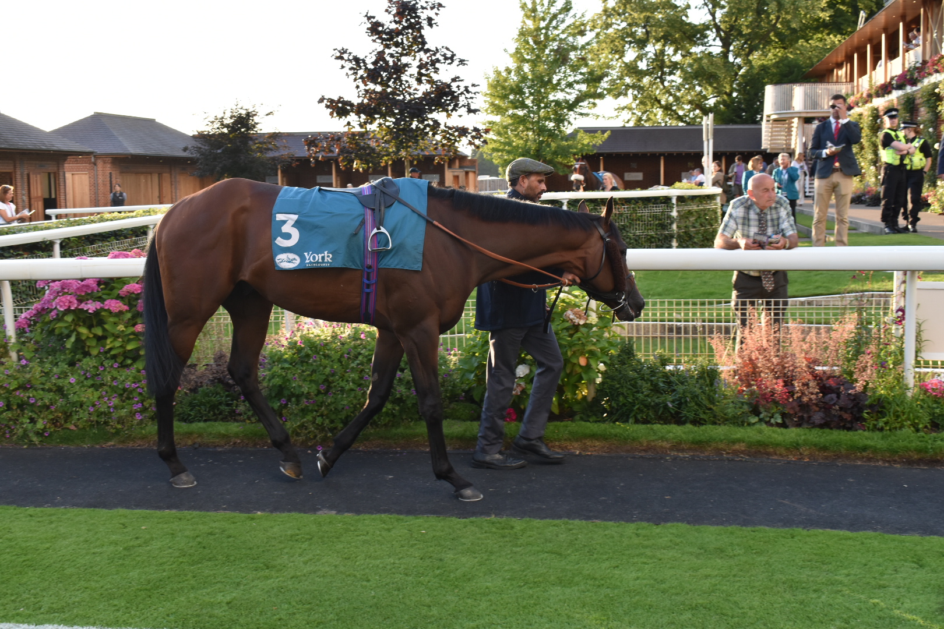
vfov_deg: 30.8
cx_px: 472
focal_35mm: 44
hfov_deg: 45.0
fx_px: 1141
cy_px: 314
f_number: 7.1
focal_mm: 29
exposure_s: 1/200
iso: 400
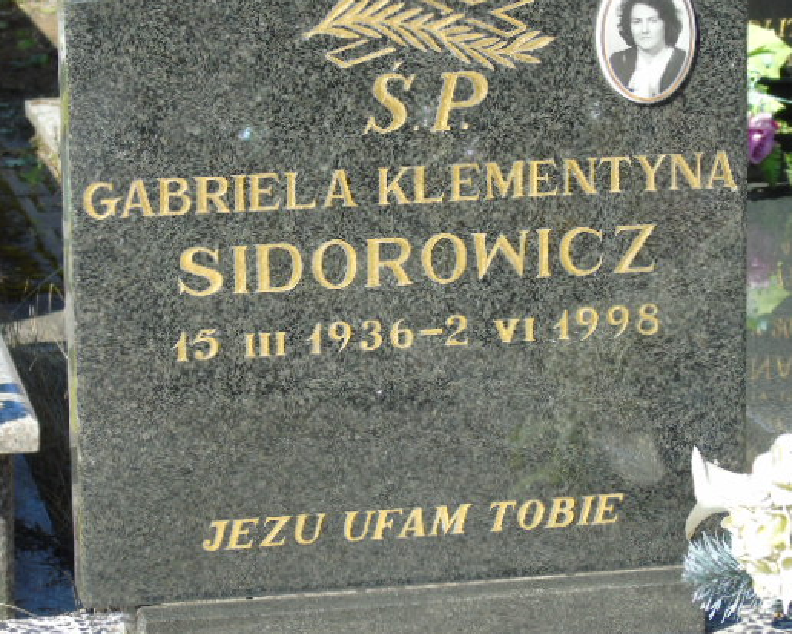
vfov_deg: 10.3
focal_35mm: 150
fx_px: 3517
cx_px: 393
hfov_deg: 12.8
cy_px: 289
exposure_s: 1/250
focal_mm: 22
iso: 80
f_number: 4.6
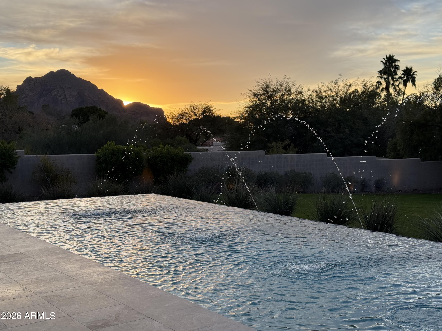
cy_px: 166
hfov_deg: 39.7
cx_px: 221
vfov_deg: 30.3
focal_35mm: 48
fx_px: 613
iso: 80
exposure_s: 1/939
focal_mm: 6.76
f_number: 1.78
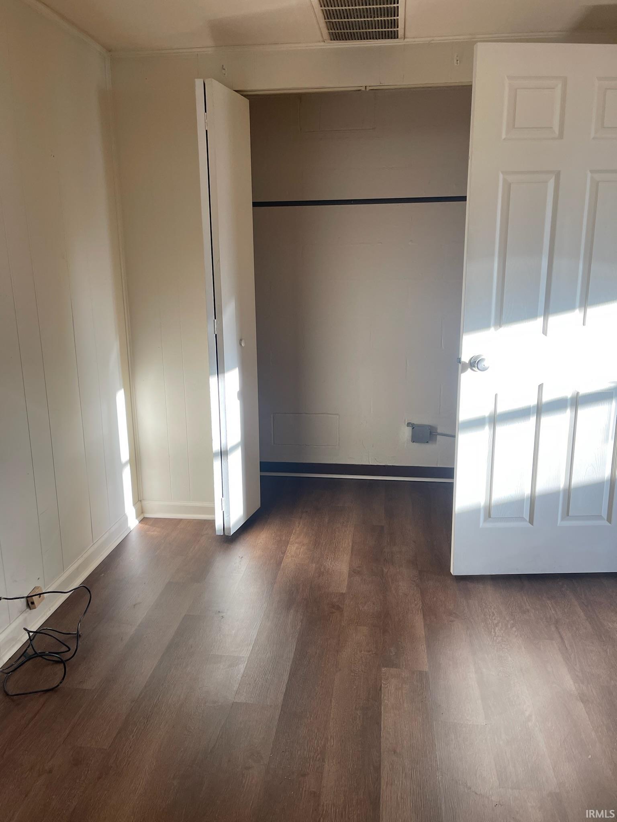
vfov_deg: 69.4
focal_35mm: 25
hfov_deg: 54.9
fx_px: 594
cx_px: 308
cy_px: 411
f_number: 1.6
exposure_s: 1/121
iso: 100
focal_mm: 5.1
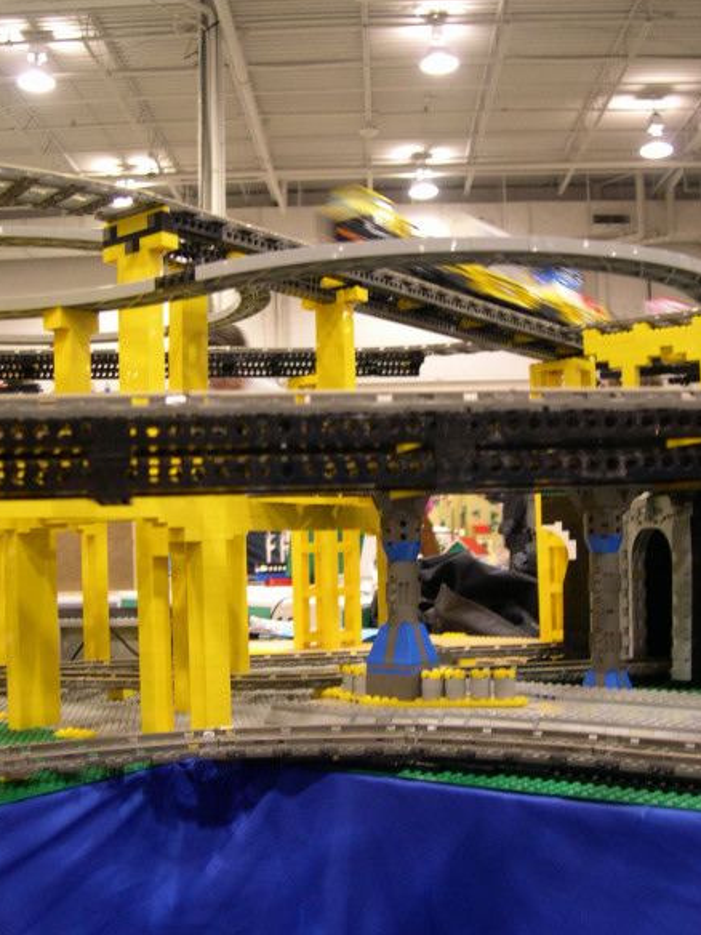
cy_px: 469
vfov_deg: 47.9
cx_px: 348
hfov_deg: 36.8
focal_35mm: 39
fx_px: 1053
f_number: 2.8
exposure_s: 1/11.7
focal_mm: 8
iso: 400
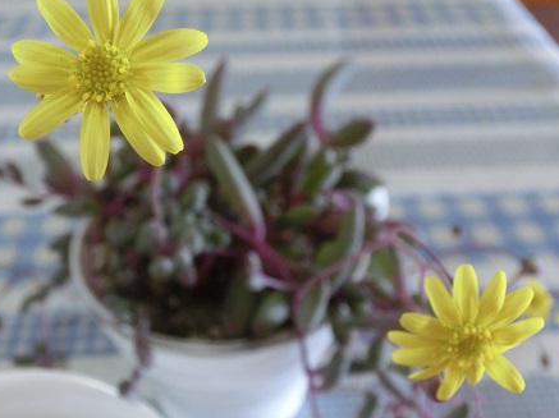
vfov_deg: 33.5
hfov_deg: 43.9
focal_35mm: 43
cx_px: 267
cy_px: 213
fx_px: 694
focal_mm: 6.5
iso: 800
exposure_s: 1/80
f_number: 4.1
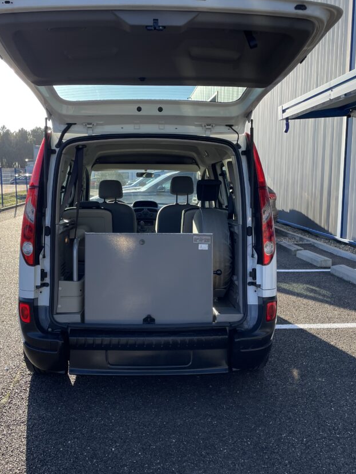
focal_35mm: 32
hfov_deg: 44.1
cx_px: 160
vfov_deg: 56.7
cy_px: 214
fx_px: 439
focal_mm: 4.2
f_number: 1.6
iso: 32
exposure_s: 1/972
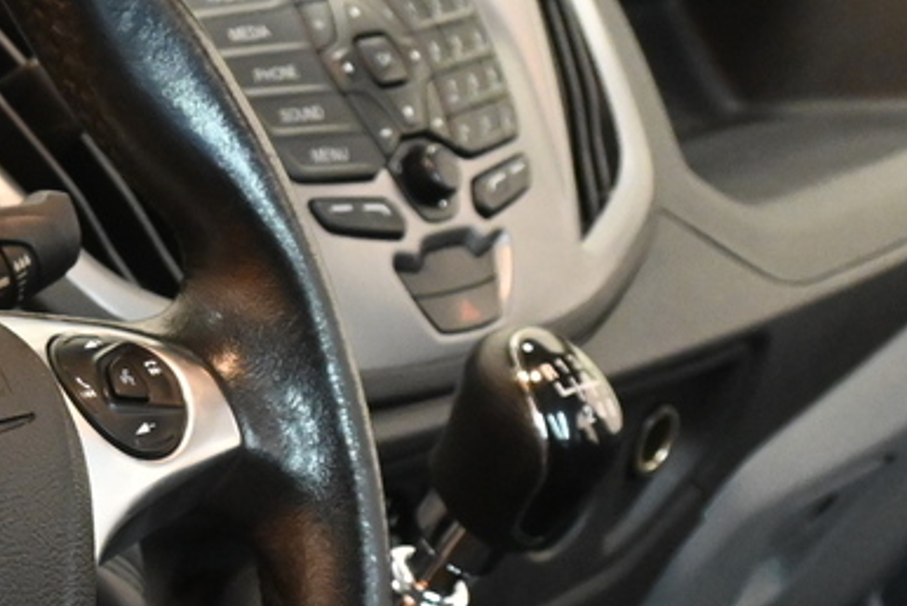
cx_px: -345
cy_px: 463
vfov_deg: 10.4
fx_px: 3330
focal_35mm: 132
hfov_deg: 14.7
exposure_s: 1/30
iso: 2500
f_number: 5.6
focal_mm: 21
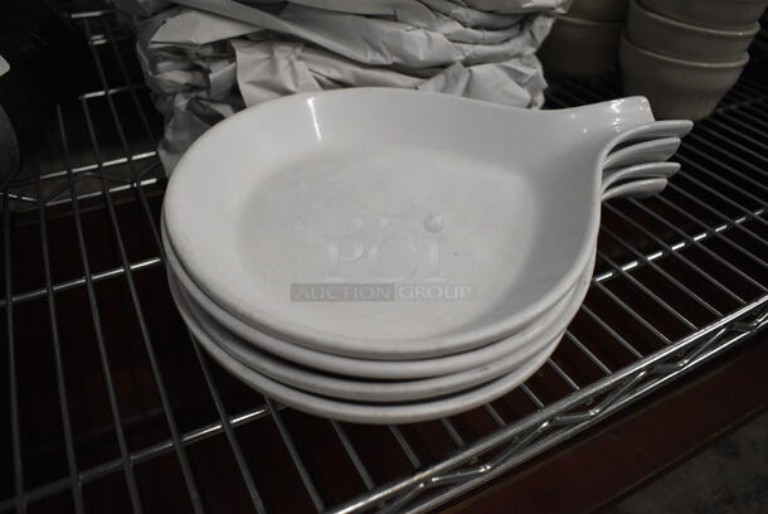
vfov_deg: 48.0
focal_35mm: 27
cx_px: 384
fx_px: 577
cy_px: 257
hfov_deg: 67.3
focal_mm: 18
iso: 2200
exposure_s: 1/125
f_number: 3.5
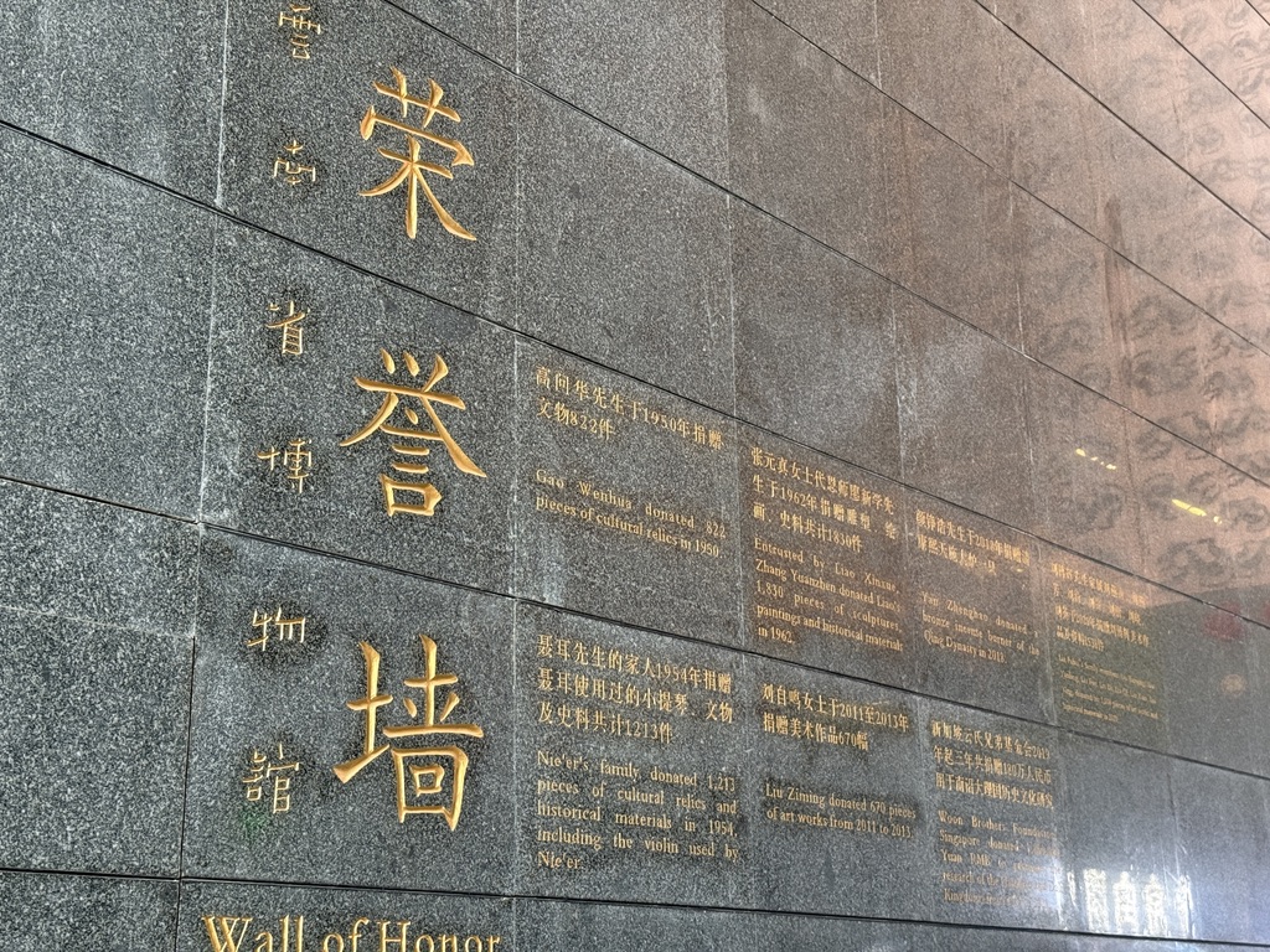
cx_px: 635
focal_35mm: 48
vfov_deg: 30.3
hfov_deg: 39.7
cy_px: 476
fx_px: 1761
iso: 250
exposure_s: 1/50
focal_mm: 6.76
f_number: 1.78
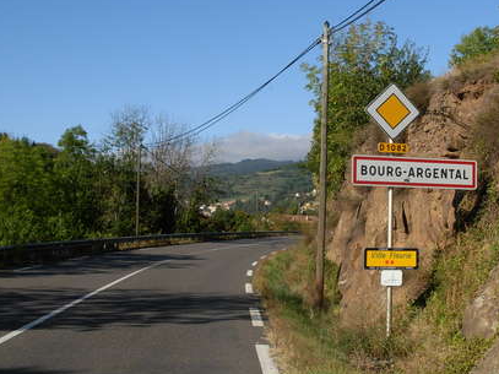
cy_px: 212
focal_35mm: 56
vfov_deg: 26.1
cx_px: 342
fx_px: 807
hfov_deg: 34.0
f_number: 4.9
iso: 79
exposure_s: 1/609
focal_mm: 6.3
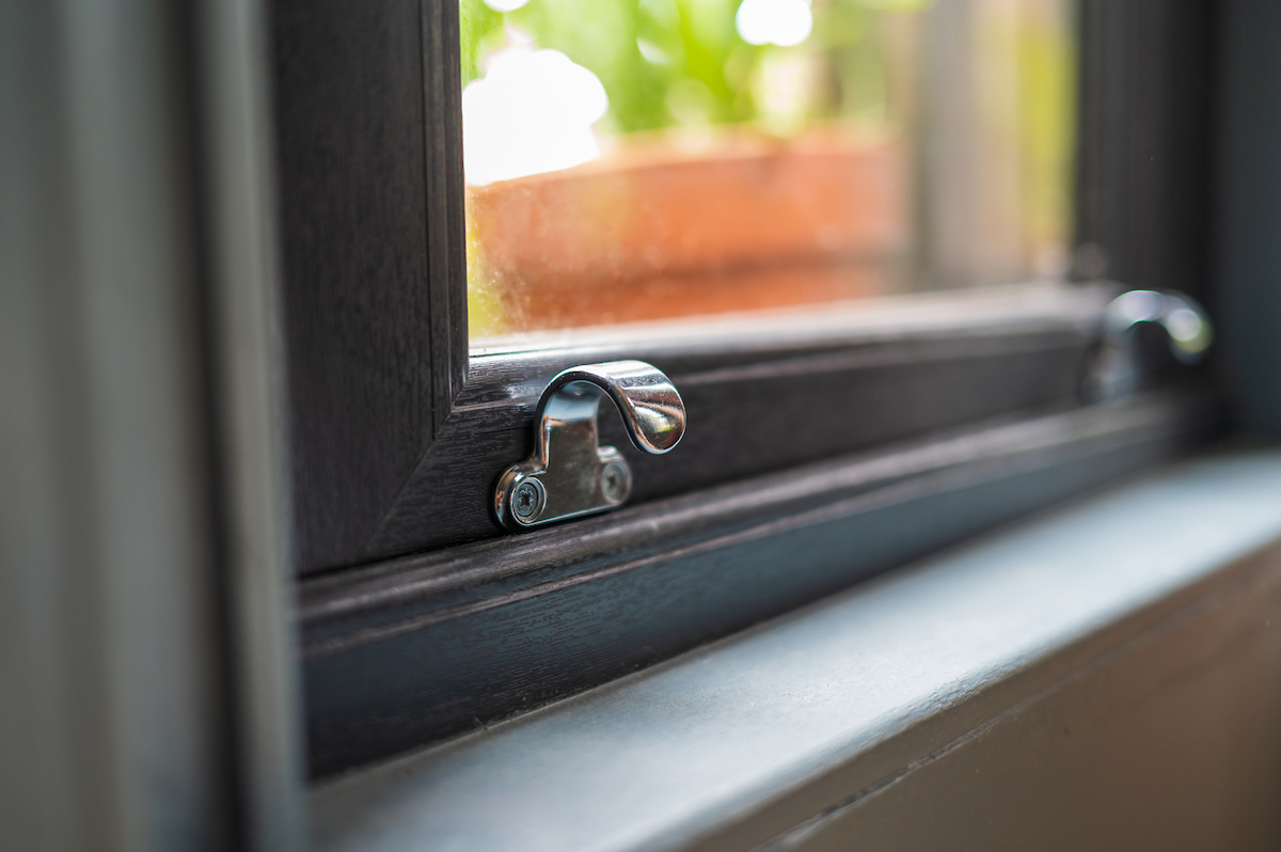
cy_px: 426
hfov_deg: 48.5
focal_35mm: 40
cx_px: 640
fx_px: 1422
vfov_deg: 33.3
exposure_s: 1/125
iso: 400
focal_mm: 40
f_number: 2
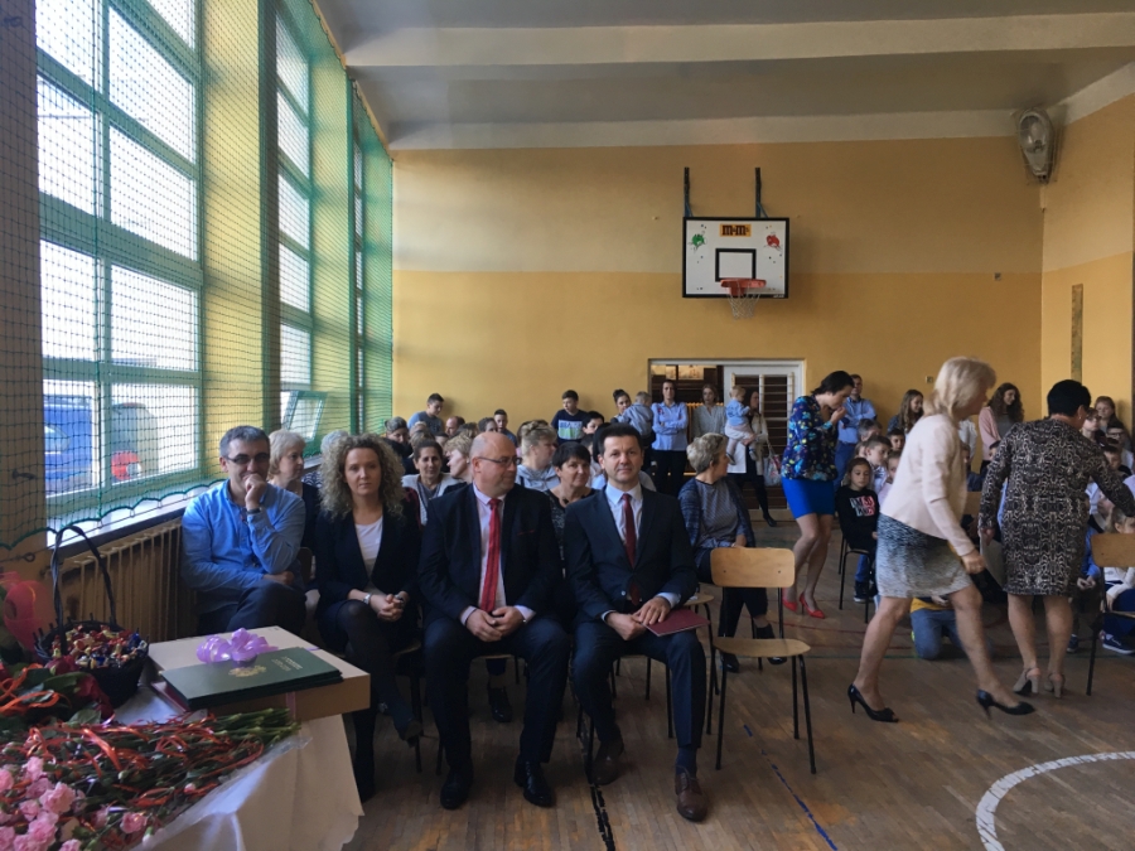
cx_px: 568
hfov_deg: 61.7
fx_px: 951
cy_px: 426
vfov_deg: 48.2
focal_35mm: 29
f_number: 2.2
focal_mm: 4.15
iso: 40
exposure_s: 1/33
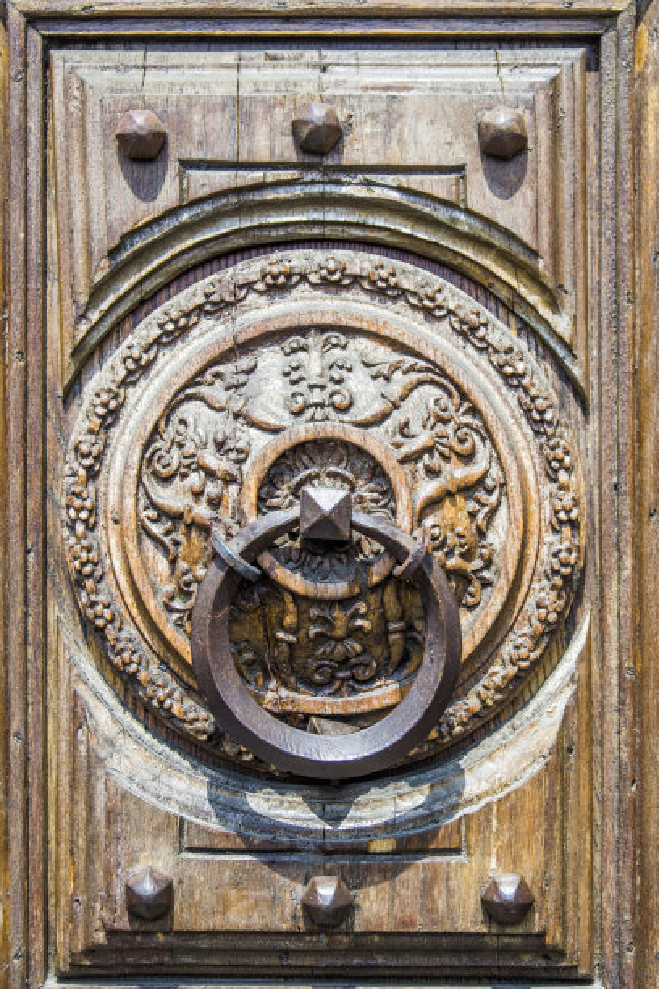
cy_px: 494
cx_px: 330
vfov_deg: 35.9
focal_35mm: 56
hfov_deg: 24.4
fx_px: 1524
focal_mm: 37
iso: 400
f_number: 5
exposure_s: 1/1000
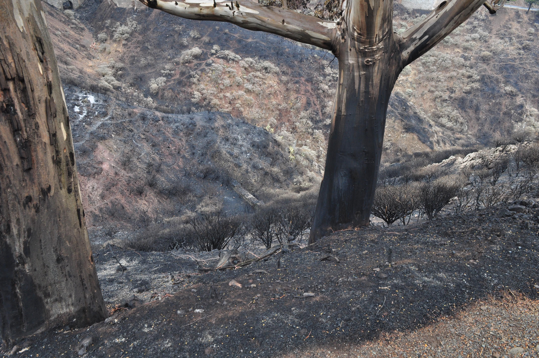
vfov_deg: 50.3
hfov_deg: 70.5
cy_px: 179
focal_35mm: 26
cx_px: 270
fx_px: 381
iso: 400
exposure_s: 1/80
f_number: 7.1
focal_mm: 17
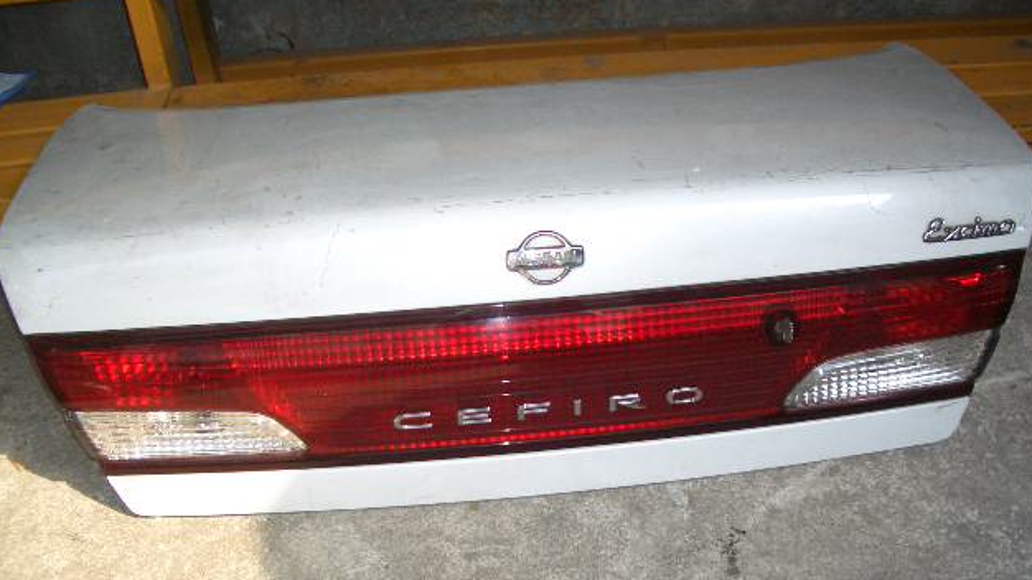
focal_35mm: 39
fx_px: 1067
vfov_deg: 30.4
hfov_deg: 51.6
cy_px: 330
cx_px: 513
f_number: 2.6
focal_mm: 5.8
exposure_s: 1/400
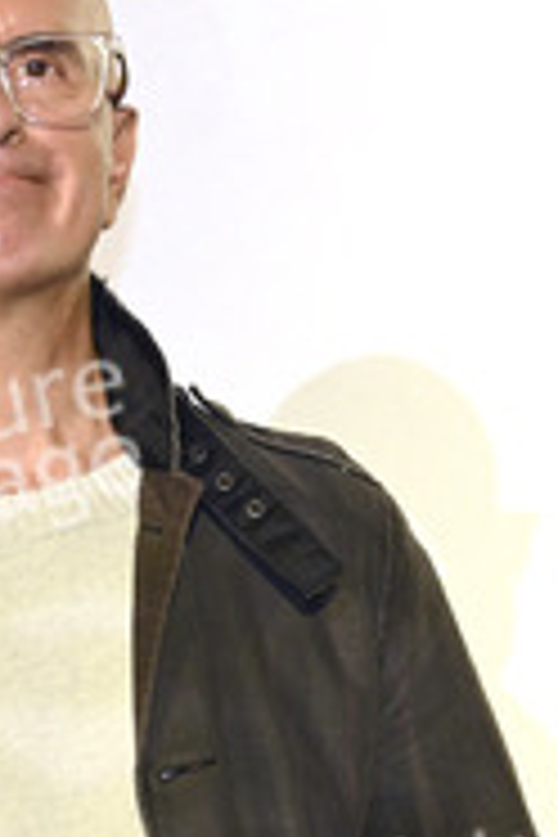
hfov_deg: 6.9
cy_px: 693
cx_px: 40
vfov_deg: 10.4
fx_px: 4603
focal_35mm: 198
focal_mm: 92
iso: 2500
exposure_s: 1/200
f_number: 5.6
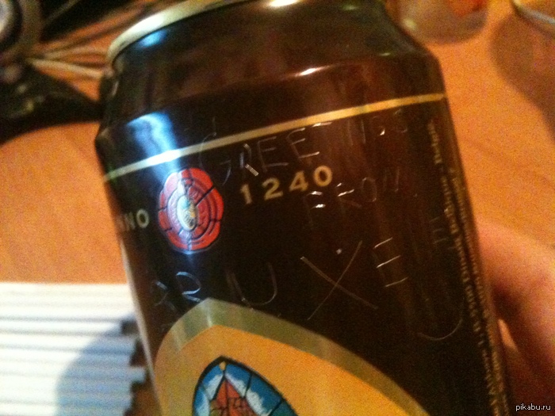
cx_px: 278
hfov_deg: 52.6
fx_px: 561
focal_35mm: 35
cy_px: 208
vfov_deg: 40.7
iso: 1000
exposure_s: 1/10
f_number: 2.8
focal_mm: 3.85
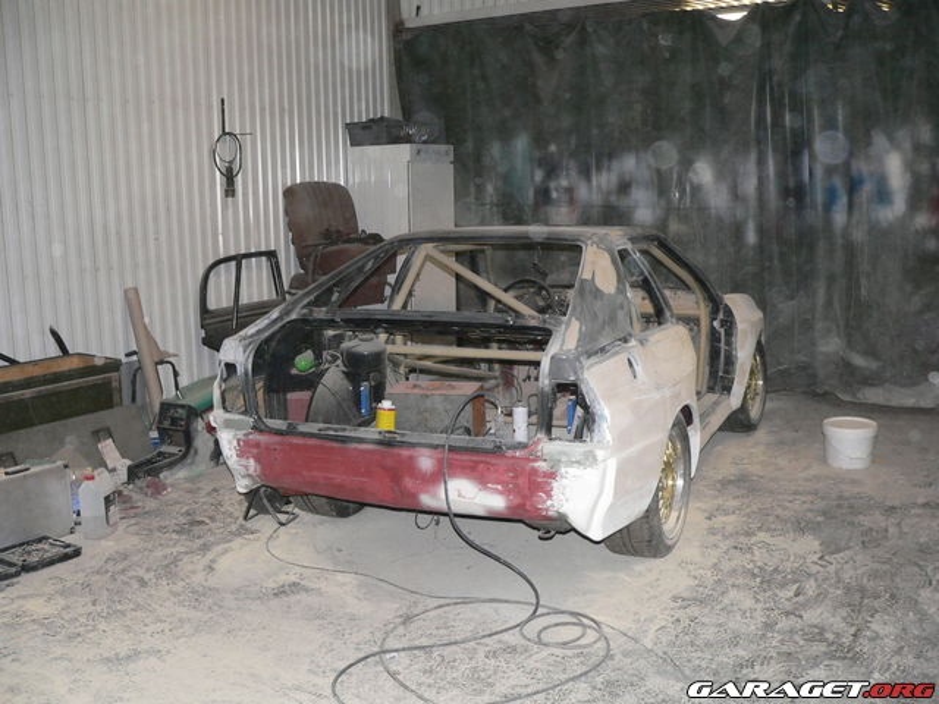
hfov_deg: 51.4
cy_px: 352
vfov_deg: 39.7
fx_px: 977
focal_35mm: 36
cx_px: 470
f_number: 2.8
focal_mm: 6
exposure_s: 1/60
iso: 200
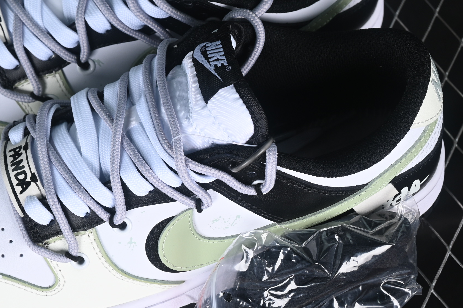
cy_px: 108
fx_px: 1595
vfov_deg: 11.0
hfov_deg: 16.5
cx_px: 155
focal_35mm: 124
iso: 160
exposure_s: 1/60
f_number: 7.1
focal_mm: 50
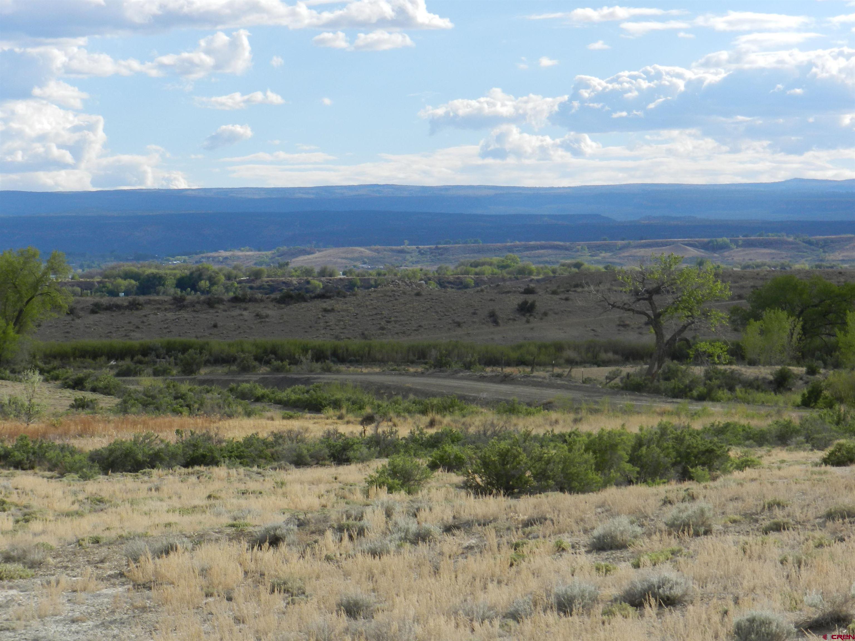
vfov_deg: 12.9
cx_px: 428
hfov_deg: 17.1
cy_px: 320
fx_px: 2840
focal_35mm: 115
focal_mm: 20.5
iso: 160
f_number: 4.8
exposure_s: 1/1250
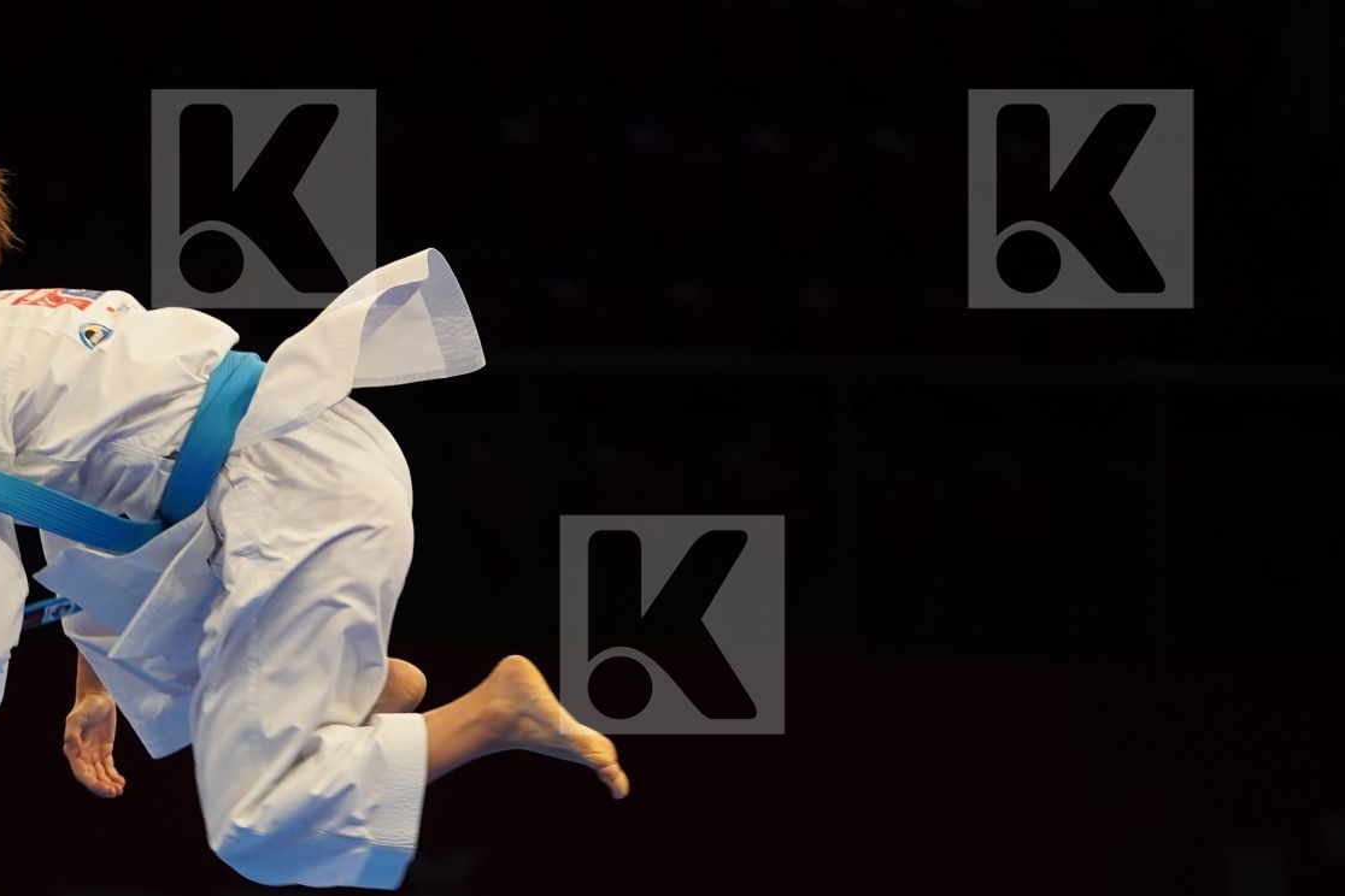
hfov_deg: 7.8
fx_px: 9825
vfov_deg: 5.2
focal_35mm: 263
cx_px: 264
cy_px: 625
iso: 1000
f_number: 2.8
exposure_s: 1/500
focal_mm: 109
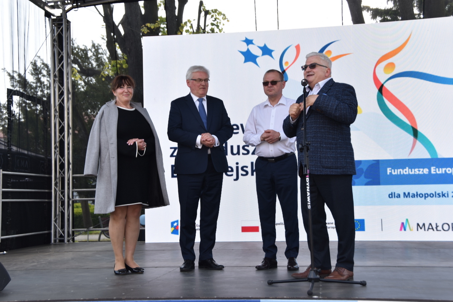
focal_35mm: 52
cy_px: 151
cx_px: 226
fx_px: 661
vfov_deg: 25.8
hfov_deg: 37.9
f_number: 5
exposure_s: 1/100
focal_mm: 35
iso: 100
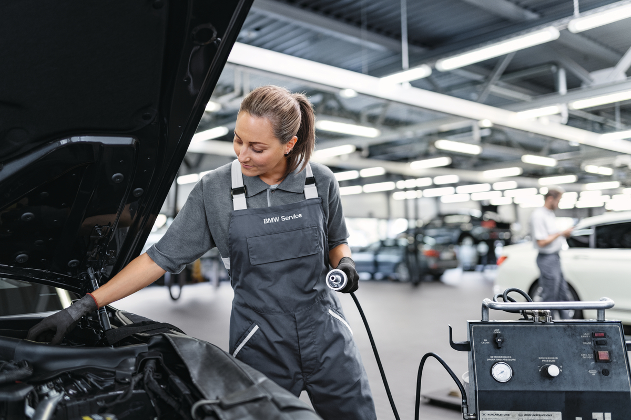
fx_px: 613
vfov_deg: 37.9
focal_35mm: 35
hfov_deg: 54.4
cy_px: 210
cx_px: 316
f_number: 1.6
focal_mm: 35
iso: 125
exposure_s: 1/125
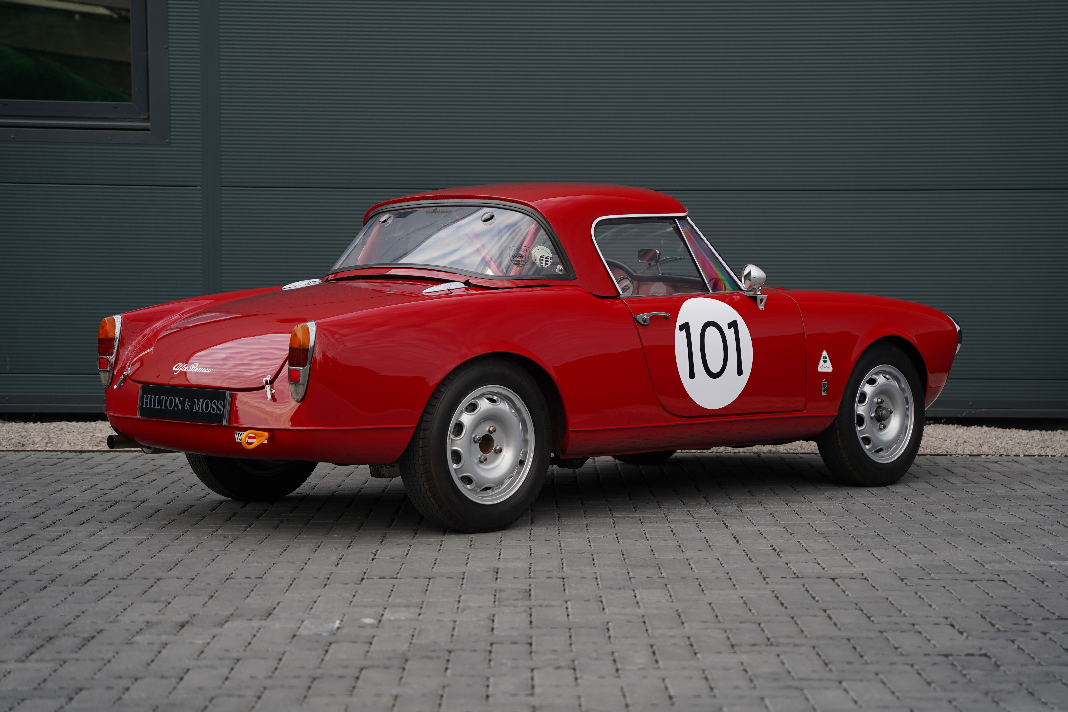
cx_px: 534
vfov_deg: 19.5
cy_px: 356
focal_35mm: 70
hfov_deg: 28.8
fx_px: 2077
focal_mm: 70
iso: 100
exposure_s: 1/160
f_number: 2.8
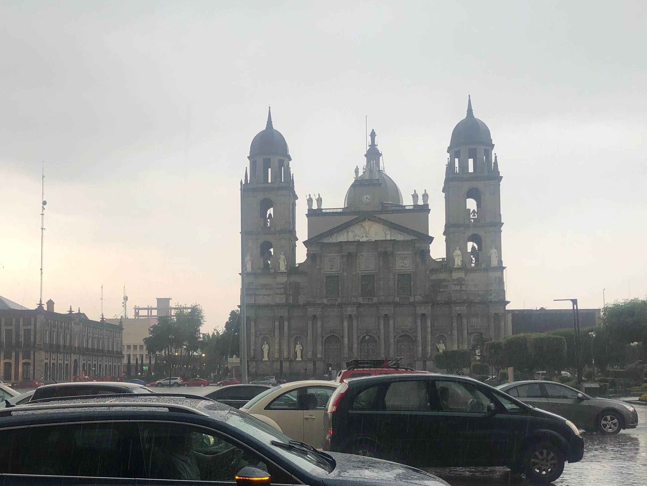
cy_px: 315
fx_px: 804
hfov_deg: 43.6
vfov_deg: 33.4
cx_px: 257
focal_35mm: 43
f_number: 1.8
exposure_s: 1/120
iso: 25
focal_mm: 3.99
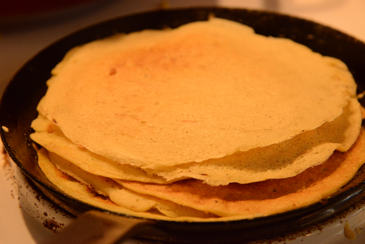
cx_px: 182
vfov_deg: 11.4
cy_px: 122
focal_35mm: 120
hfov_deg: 17.1
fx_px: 1217
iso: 6400
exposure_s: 1/250
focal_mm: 120
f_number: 8
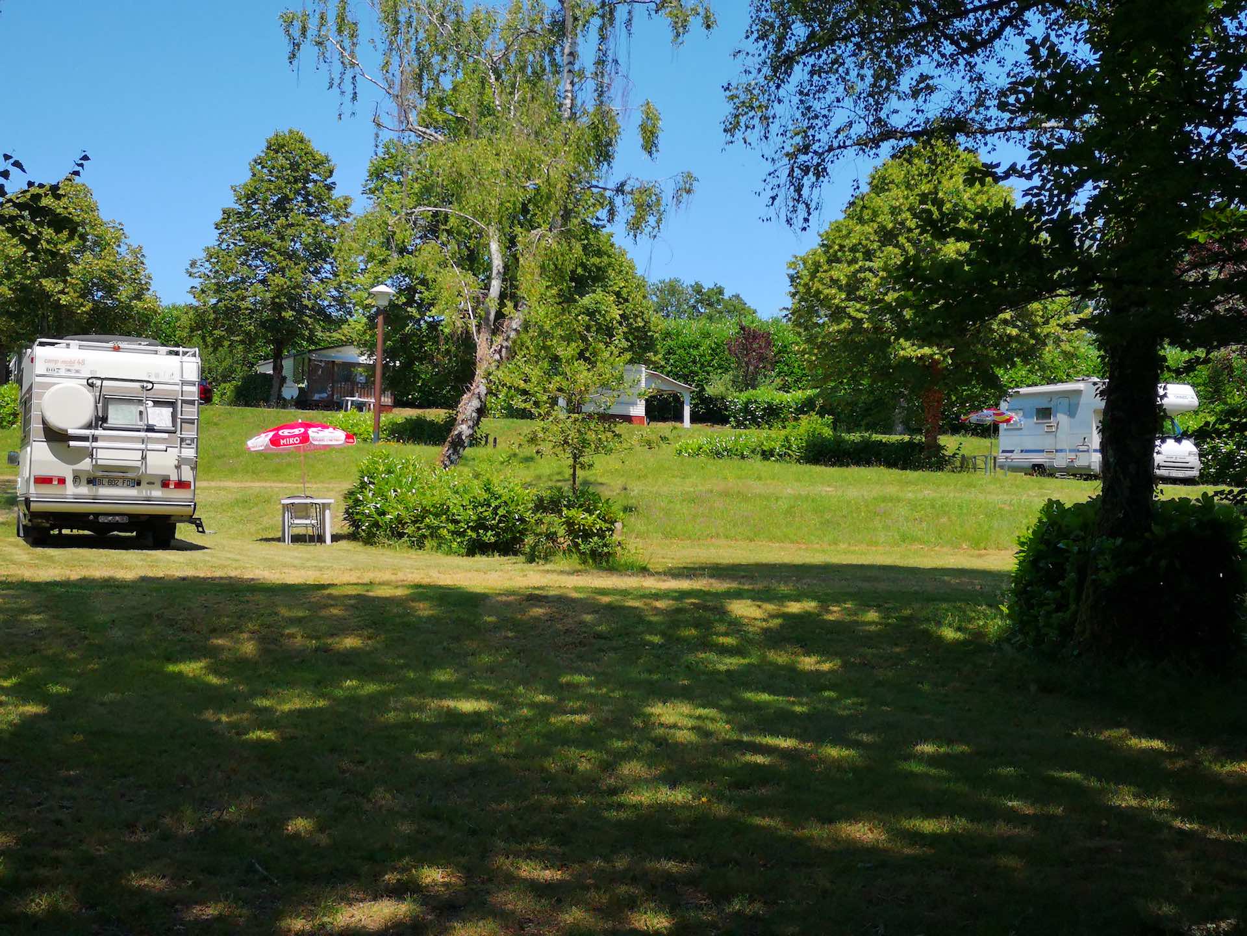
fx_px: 1585
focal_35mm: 44
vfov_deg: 32.9
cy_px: 468
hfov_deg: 42.9
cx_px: 624
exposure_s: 1/2469
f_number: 1.8
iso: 50
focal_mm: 3.95
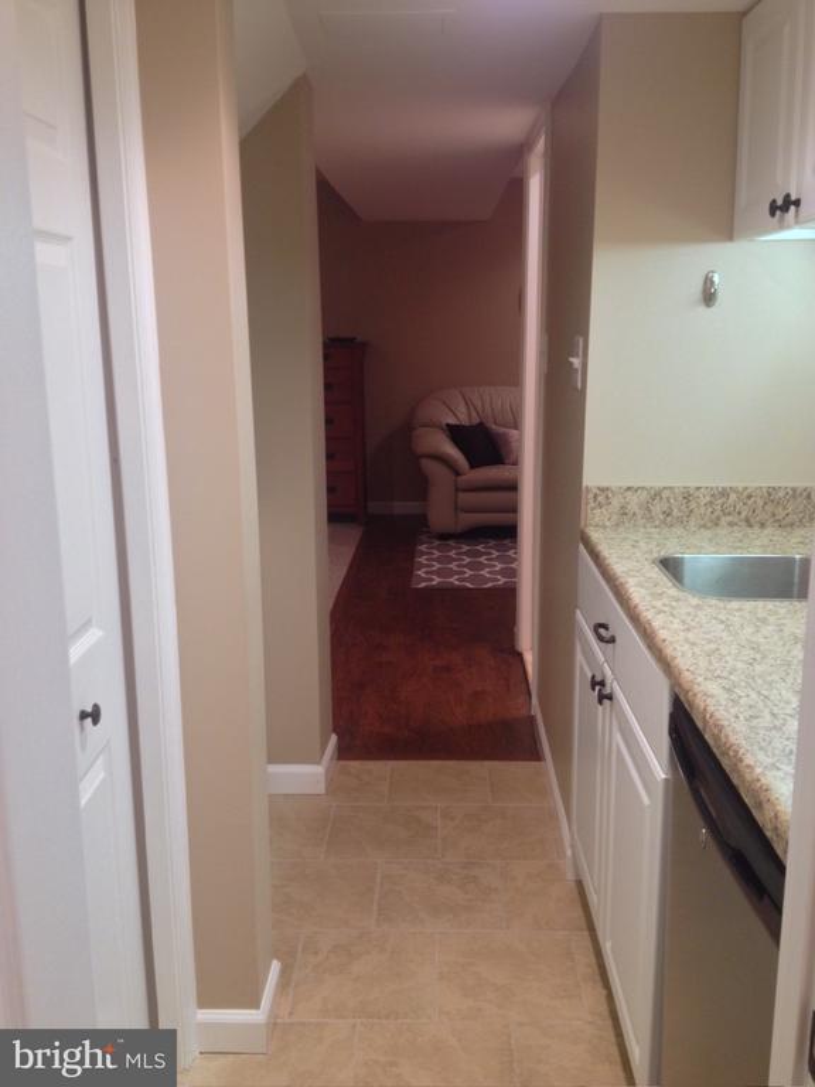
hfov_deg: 40.7
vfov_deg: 52.6
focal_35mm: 35
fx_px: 1099
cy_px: 544
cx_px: 408
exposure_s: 1/20
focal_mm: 4.28
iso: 80
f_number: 2.4
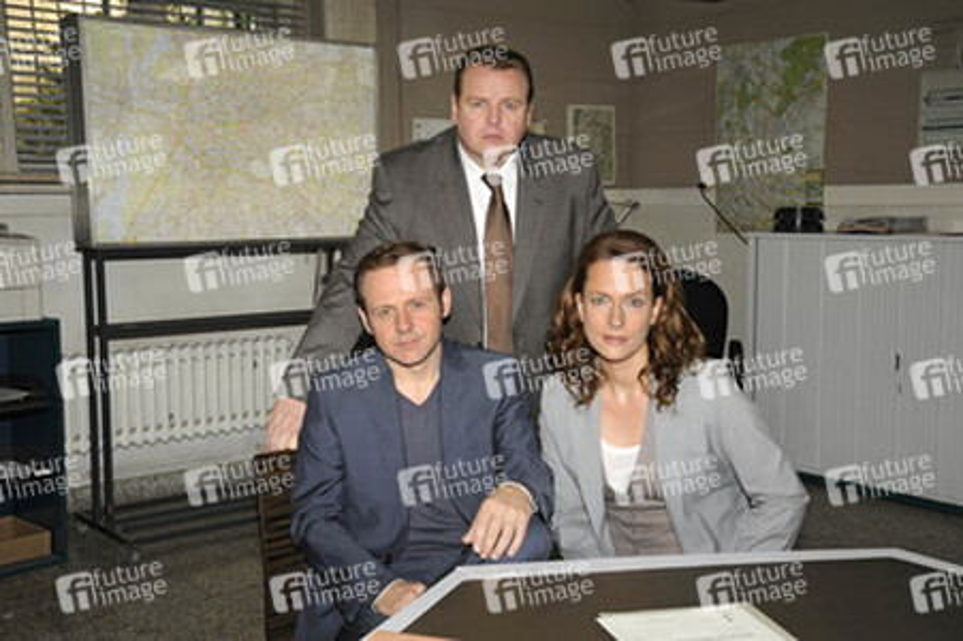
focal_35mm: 48
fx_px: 1283
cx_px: 482
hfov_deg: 41.1
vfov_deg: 28.0
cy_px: 320
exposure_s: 1/160
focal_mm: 48
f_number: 7.1
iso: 400
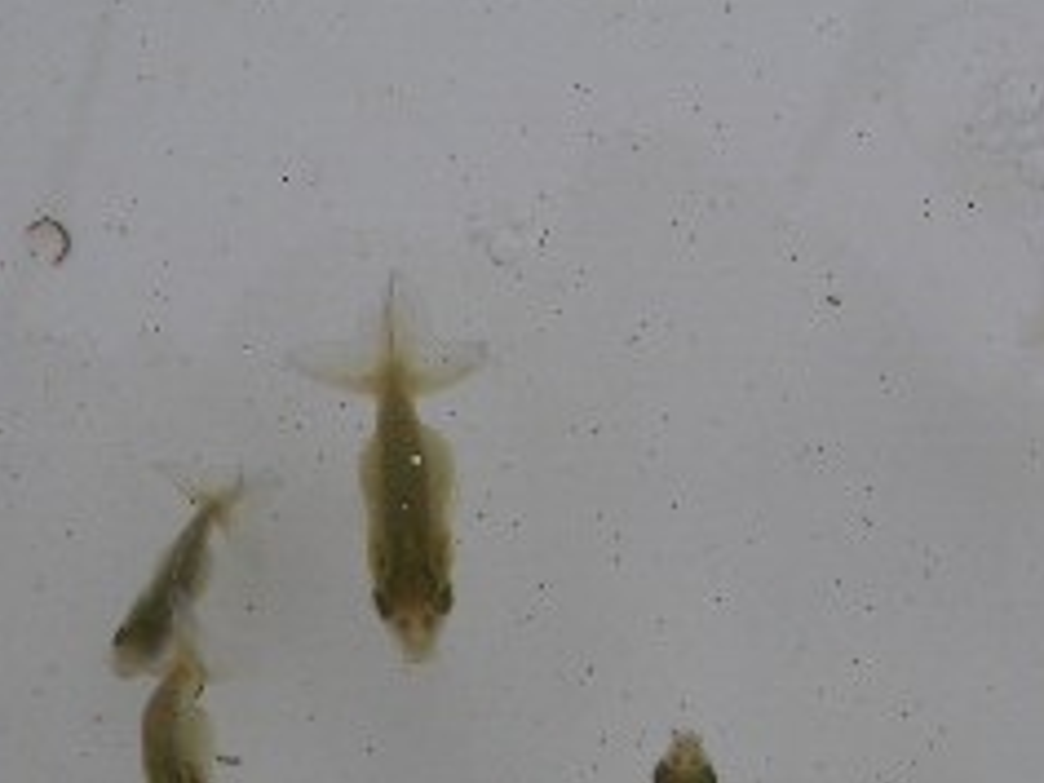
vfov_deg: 15.3
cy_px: 792
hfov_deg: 20.6
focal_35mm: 95
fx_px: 2865
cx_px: 703
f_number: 4.3
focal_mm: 5.8
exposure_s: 1/400
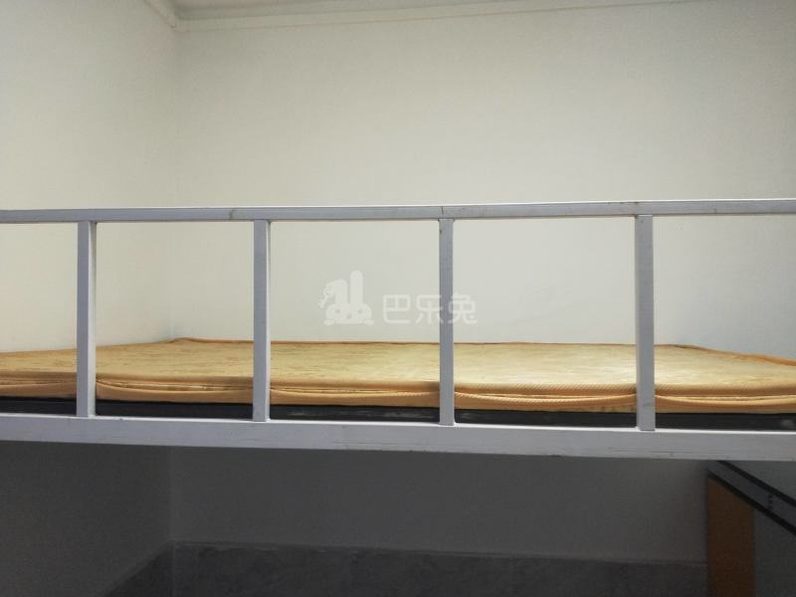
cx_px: 398
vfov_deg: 58.9
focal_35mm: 23
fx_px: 529
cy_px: 298
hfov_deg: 73.9
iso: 238
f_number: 1.7
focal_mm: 3.99
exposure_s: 1/33
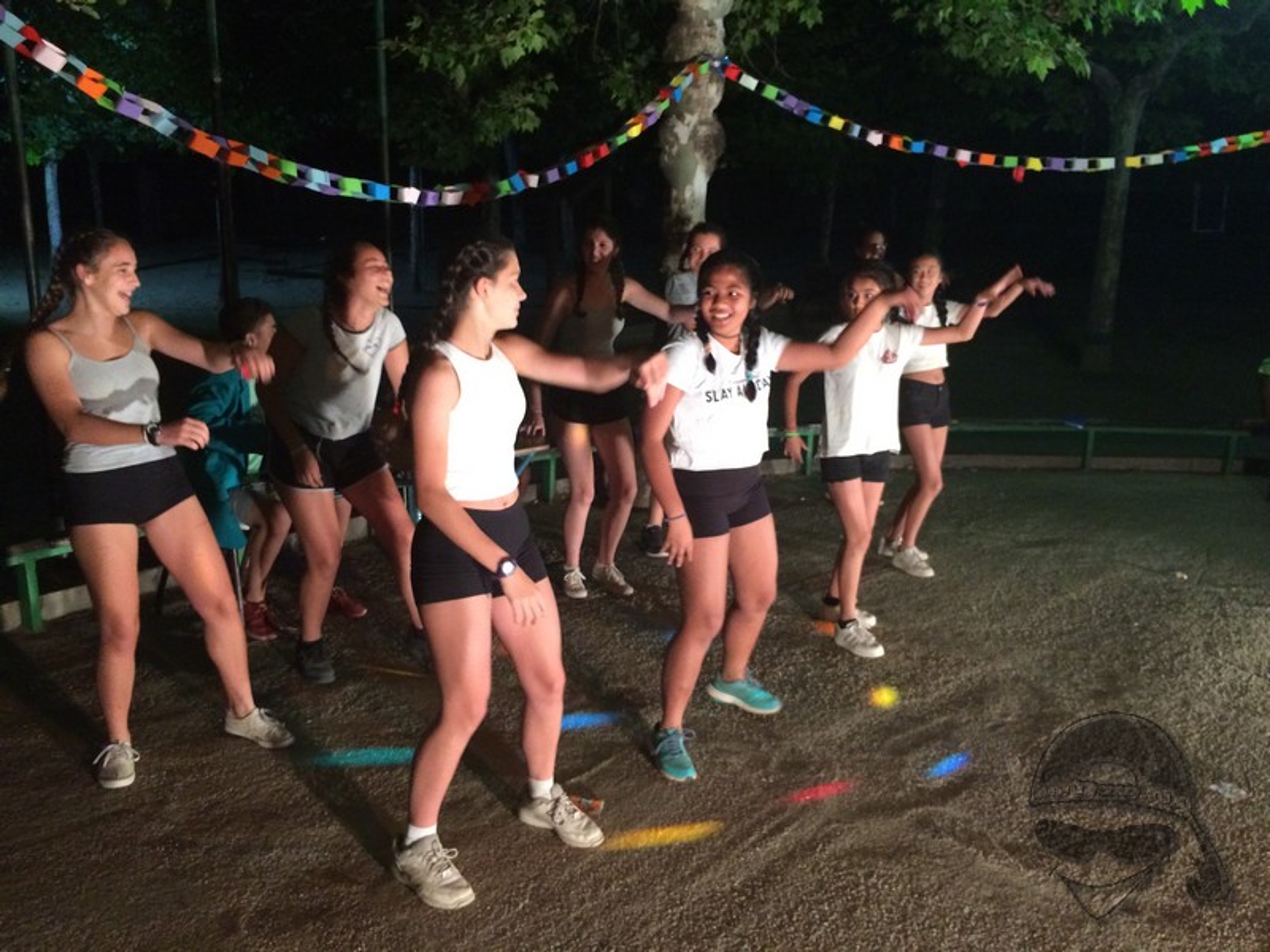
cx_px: 635
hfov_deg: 61.7
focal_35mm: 29
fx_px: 1064
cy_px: 476
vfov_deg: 48.2
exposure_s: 1/25
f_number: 2.2
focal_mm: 4.15
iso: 320
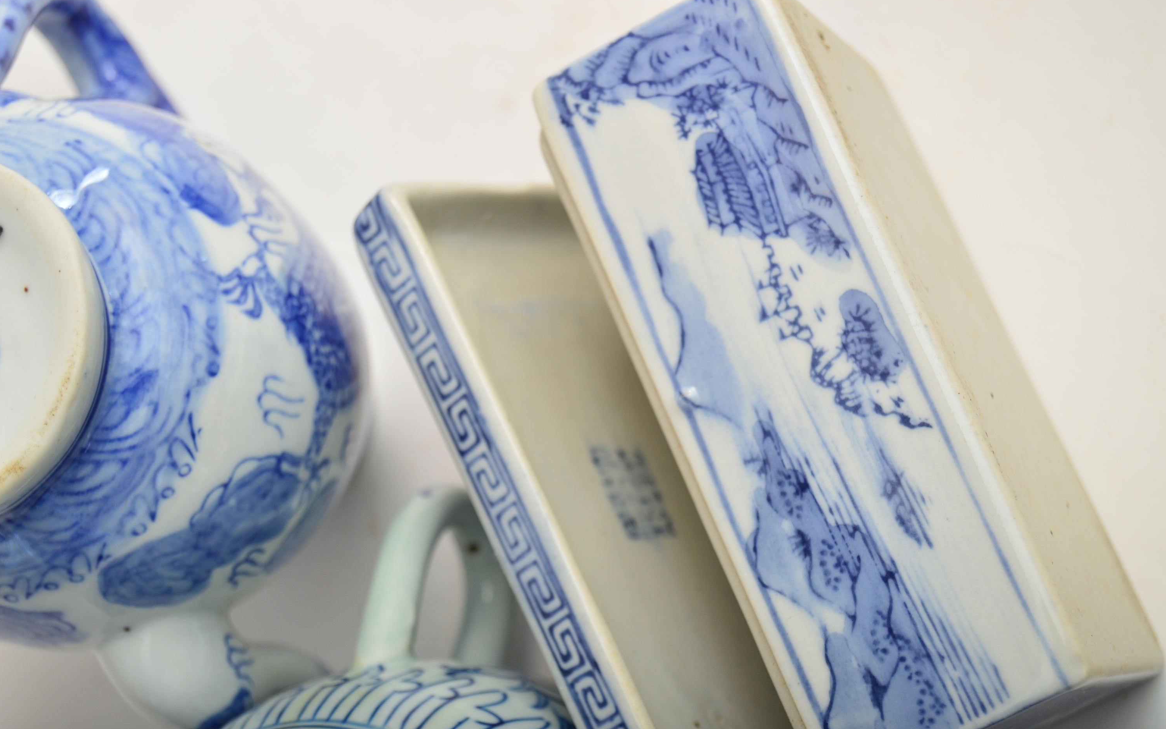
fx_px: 2686
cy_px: 385
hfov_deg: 24.5
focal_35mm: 85
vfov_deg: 15.5
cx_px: 585
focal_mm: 55
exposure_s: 1/200
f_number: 5.6
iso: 200
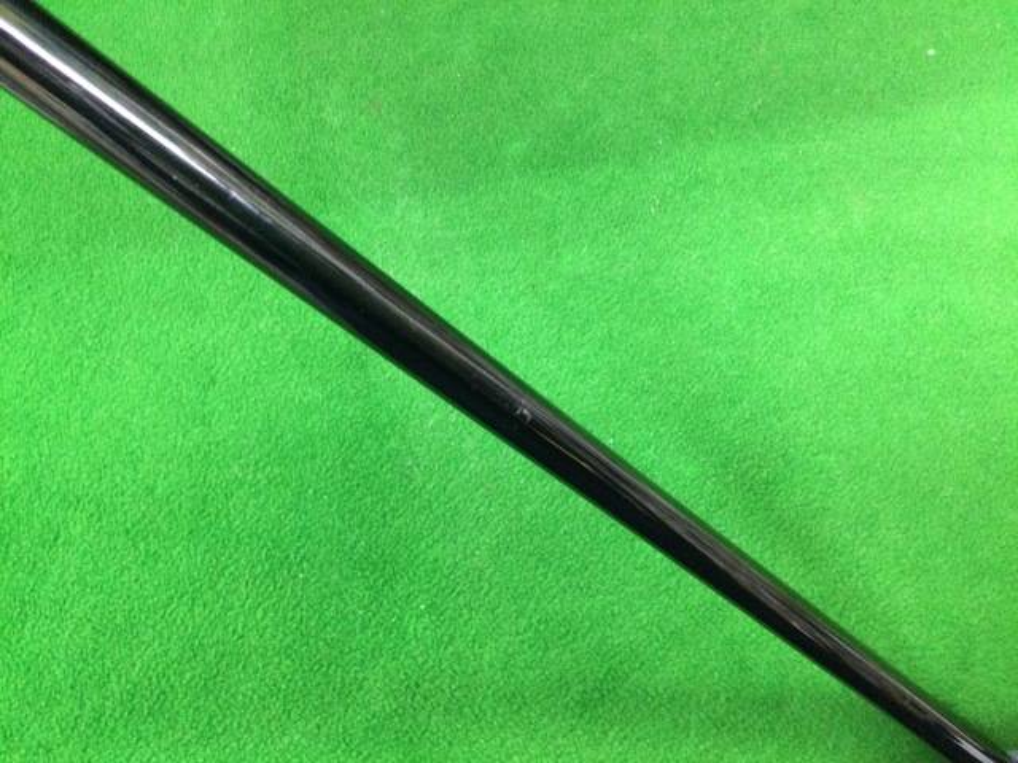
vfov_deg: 45.4
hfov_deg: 58.4
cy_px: 382
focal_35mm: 31
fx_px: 912
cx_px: 509
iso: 200
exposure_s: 1/24
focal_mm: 3.3
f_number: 2.4
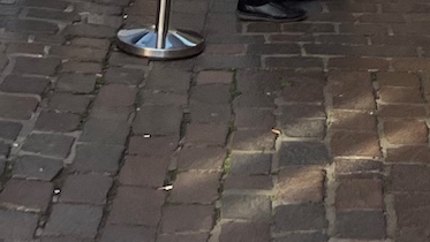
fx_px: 1665
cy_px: -597
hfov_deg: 14.6
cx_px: 357
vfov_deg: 7.0
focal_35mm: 146
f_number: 1.6
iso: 50
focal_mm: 5.1
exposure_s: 1/951
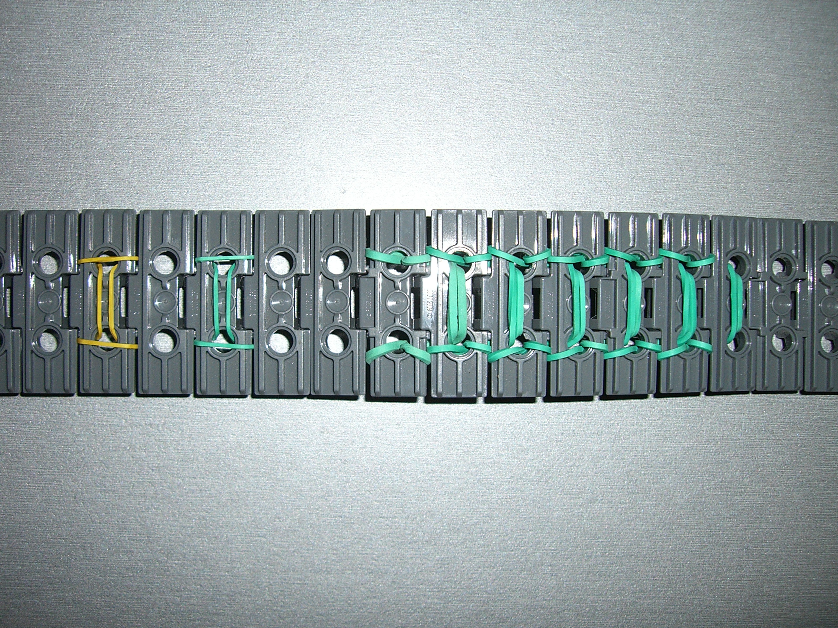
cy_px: 314
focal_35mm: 38
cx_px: 419
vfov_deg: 37.7
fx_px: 920
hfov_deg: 49.0
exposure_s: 1/60
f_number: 2.7
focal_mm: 6.2
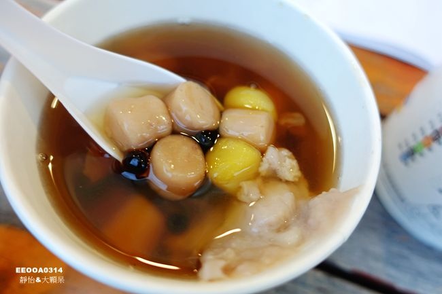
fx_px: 295
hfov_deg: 73.8
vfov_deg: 53.1
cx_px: 221
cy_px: 147
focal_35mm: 24
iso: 125
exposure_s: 1/30
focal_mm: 8.8
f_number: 1.8
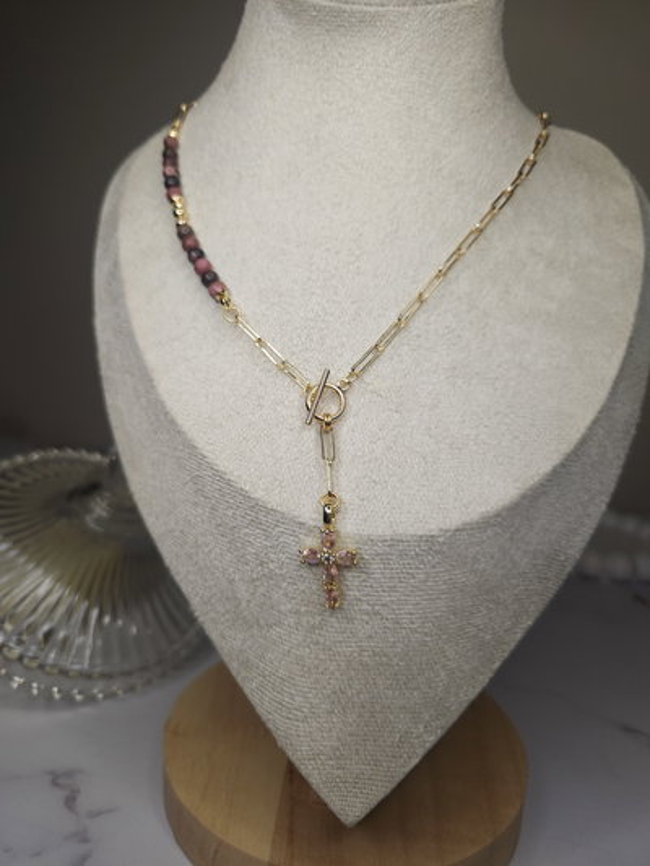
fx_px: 576
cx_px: 325
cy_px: 433
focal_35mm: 23
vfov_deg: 73.9
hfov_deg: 58.9
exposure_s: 1/30
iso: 50
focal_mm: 5.4
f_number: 1.8
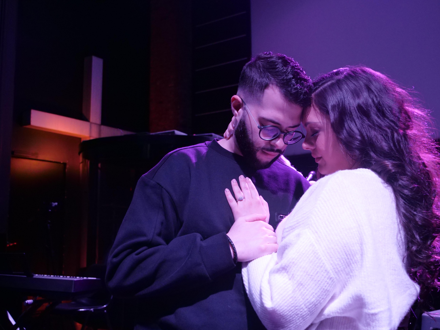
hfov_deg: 46.8
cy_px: 165
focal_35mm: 40
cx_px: 220
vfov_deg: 36.0
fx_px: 508
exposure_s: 1/125
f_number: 3.3
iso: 2000
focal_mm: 20
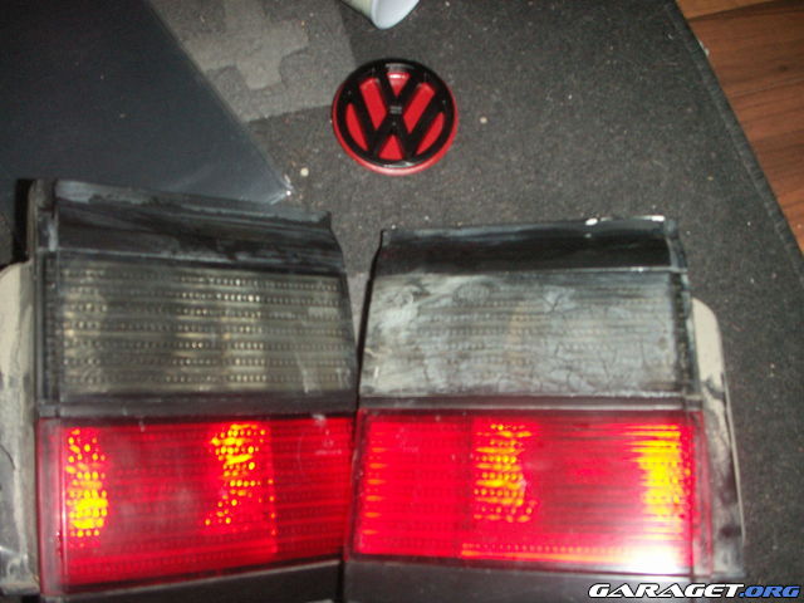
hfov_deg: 50.1
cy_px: 302
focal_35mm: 37
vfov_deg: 38.7
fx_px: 859
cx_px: 402
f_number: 3.5
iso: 160
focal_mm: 7.7
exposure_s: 1/40
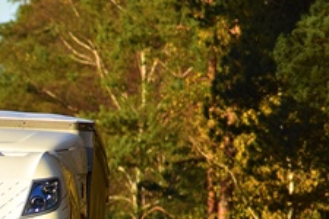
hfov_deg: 1.4
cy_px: 304
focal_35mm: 1437
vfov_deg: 1.0
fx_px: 13132
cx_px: -247
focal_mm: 270
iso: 400
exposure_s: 1/640
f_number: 7.1
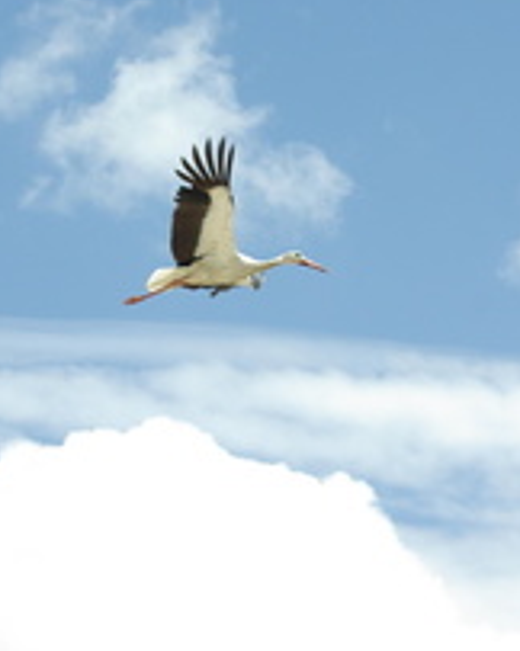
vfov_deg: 8.6
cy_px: 237
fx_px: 4316
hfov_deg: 6.9
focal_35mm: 224
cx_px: 238
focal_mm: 70
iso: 100
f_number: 5.6
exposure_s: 1/350
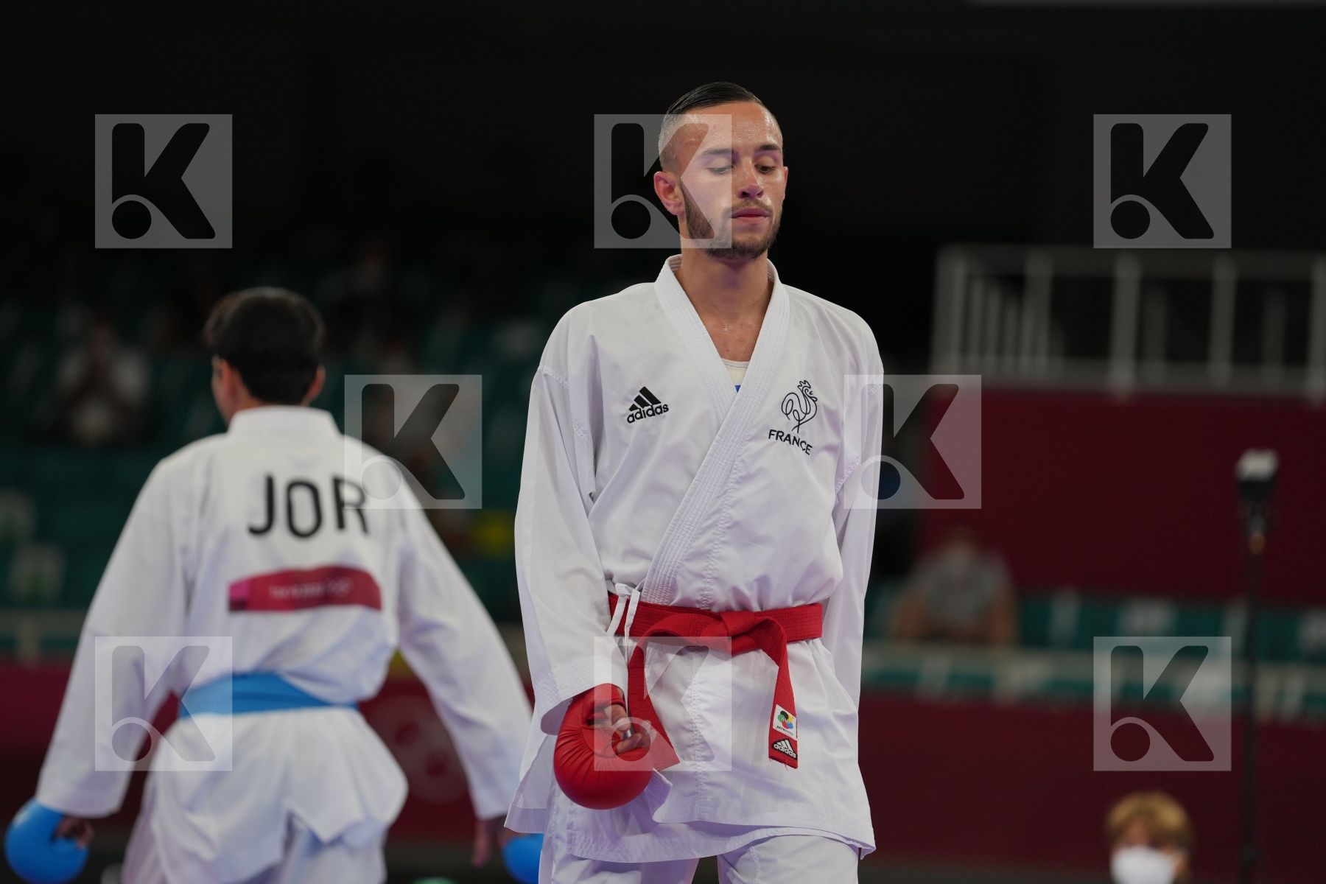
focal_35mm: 200
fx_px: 7366
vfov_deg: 6.9
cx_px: 663
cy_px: 442
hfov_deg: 10.3
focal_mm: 200
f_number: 2.8
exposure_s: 1/1000
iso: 500
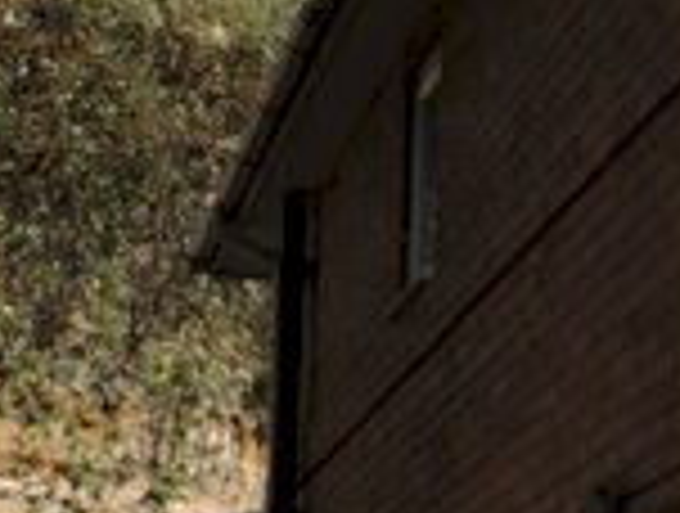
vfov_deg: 13.2
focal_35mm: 111
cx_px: 1225
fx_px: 2186
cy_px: 524
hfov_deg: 15.3
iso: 100
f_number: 3
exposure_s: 1/1000
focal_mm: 4.3
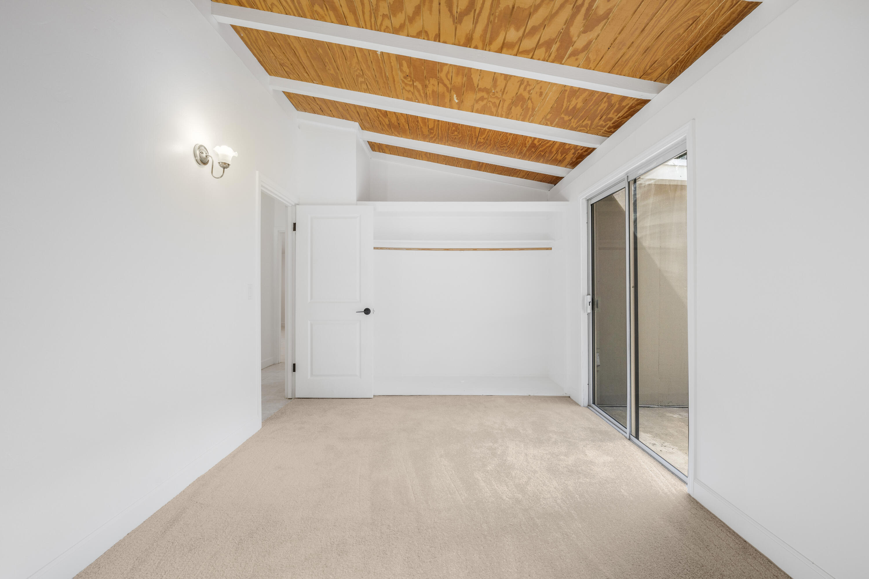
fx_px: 362
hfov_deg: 100.4
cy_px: 290
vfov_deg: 77.3
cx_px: 434
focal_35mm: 15
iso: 320
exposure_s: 1/30
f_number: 8
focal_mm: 15
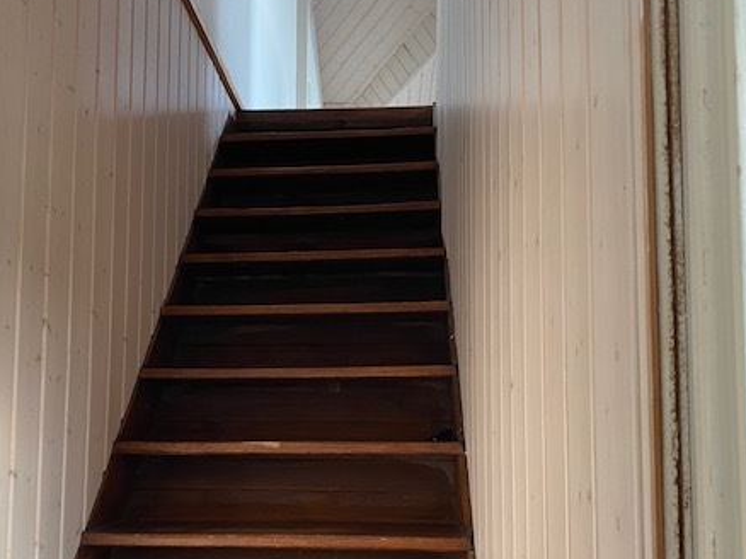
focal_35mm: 38
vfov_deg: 37.4
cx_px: 324
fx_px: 818
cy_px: 356
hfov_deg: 48.9
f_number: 1.8
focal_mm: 4.25
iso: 160
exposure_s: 1/60
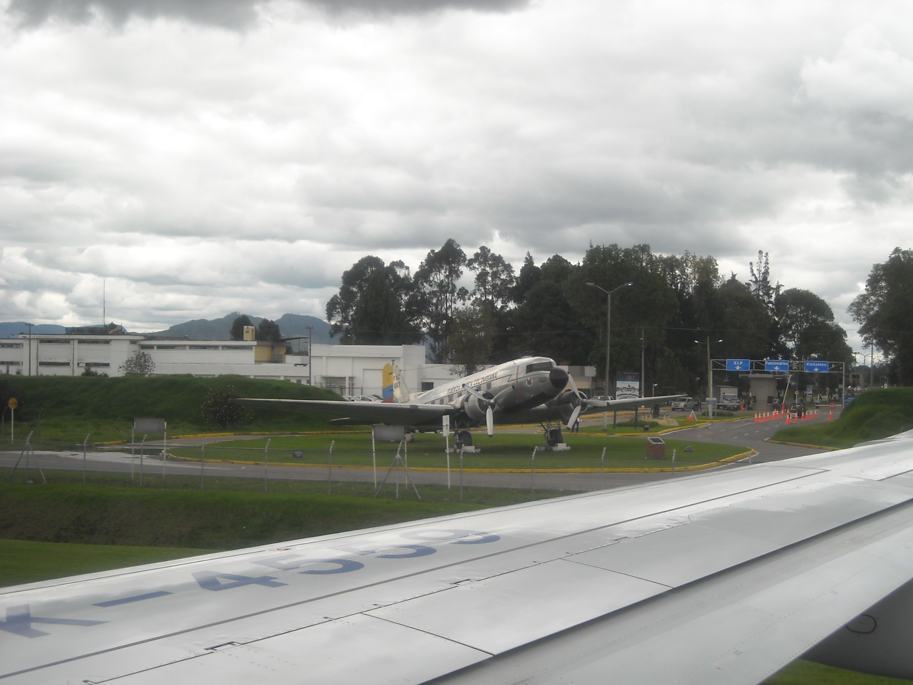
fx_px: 1609
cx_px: 456
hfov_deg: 31.7
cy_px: 342
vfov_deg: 24.0
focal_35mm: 61
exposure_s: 1/272
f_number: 3.5
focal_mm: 9.87
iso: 64
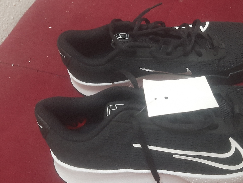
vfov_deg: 38.7
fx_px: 260
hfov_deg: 49.3
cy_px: 89
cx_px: 162
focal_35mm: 37
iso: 400
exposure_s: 1/20
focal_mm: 3.93
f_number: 1.7
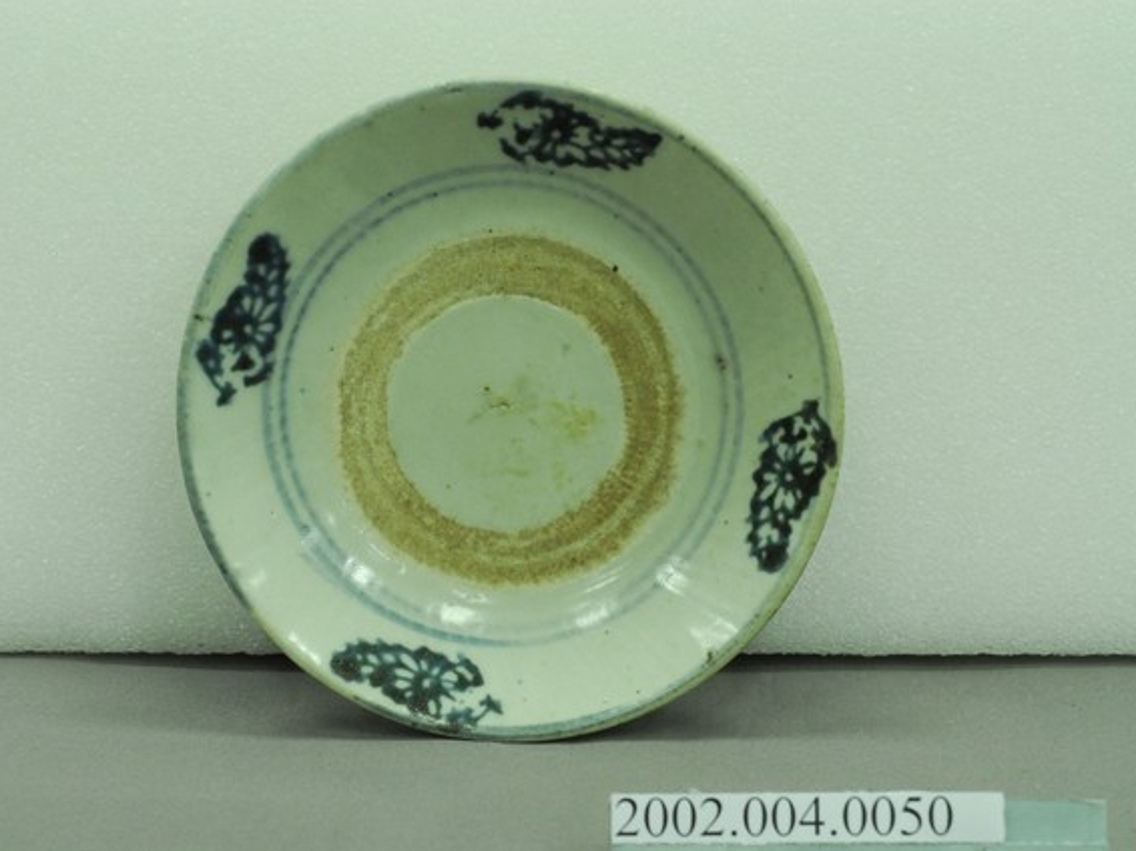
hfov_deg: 20.0
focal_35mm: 98
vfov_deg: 15.1
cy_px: 428
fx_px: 3215
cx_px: 524
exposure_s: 1/15
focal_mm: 60
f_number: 10
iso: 1000
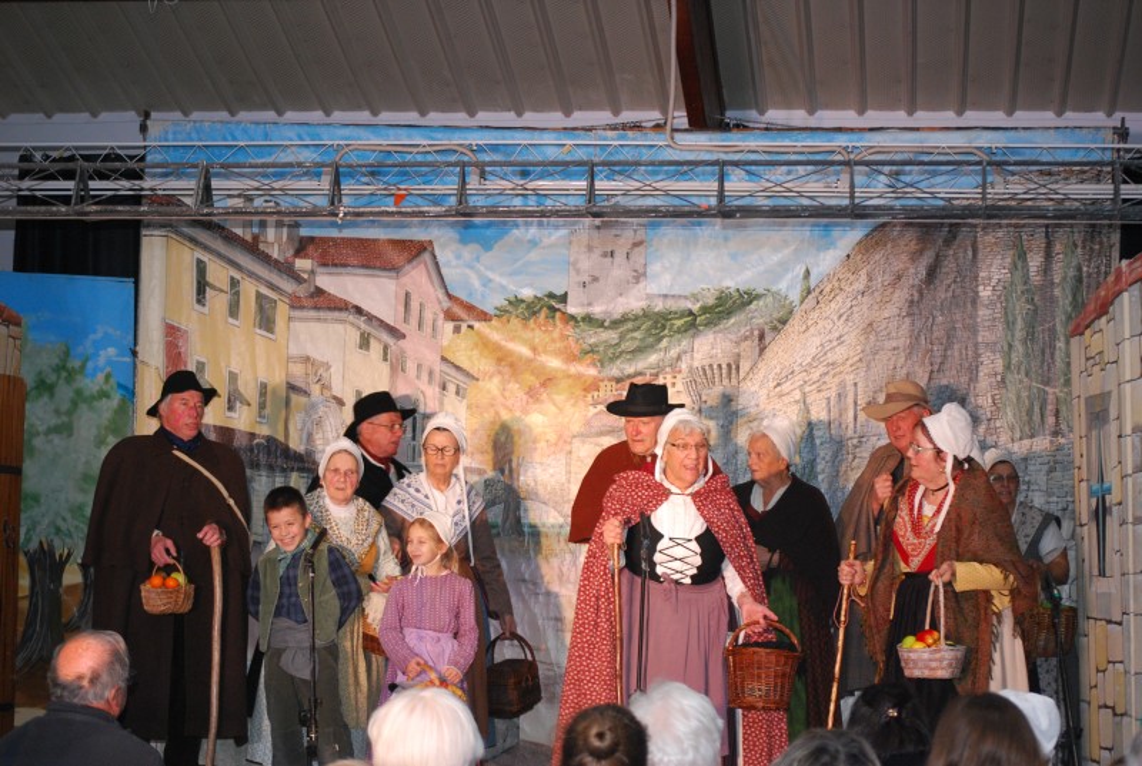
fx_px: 2861
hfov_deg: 22.6
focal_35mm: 90
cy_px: 383
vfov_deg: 15.3
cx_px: 571
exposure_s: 1/60
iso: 720
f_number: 4.2
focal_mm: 60
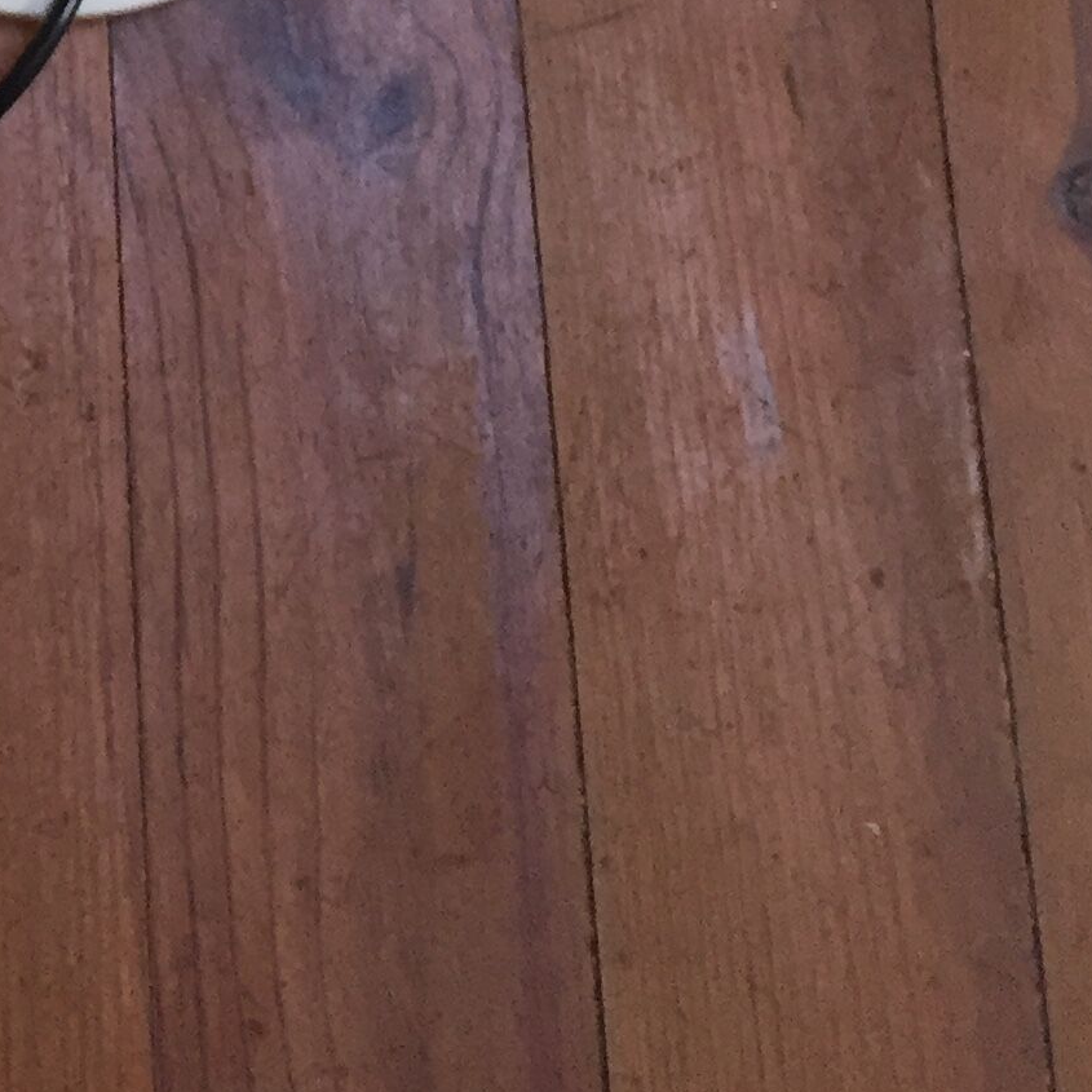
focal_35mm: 99
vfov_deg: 15.4
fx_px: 3533
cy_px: -795
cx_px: -327
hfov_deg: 16.6
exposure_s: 1/33
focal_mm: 4.15
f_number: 2.2
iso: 64
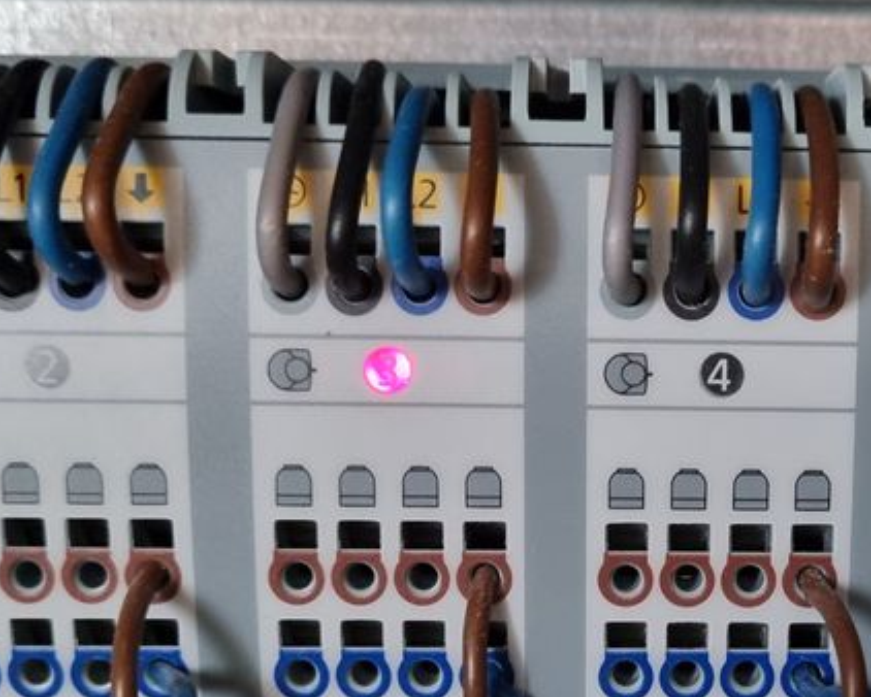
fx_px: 1547
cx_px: 668
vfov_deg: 24.9
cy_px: 583
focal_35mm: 60
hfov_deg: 30.8
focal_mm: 5.4
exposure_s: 1/25
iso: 640
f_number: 1.8
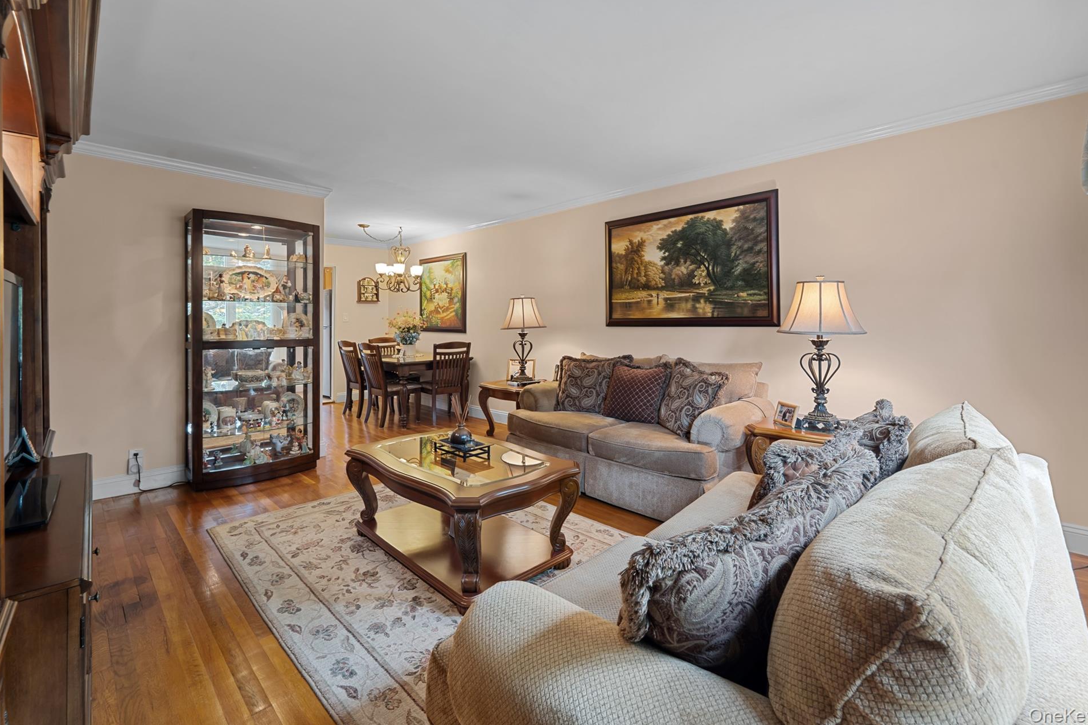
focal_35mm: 15
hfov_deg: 100.4
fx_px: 453
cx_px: 561
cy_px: 341
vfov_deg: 77.2
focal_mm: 14
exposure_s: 2
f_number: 10
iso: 320
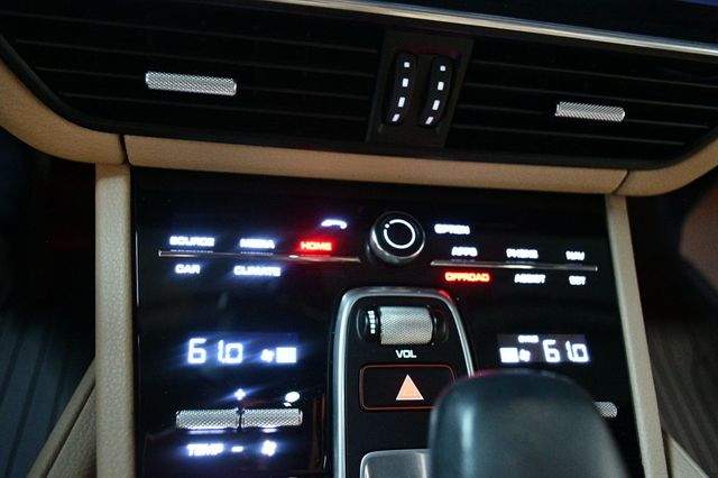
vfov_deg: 47.9
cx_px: 359
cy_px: 239
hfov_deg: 67.4
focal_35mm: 27
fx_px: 538
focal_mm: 18
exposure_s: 1/60
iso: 5600
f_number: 3.5
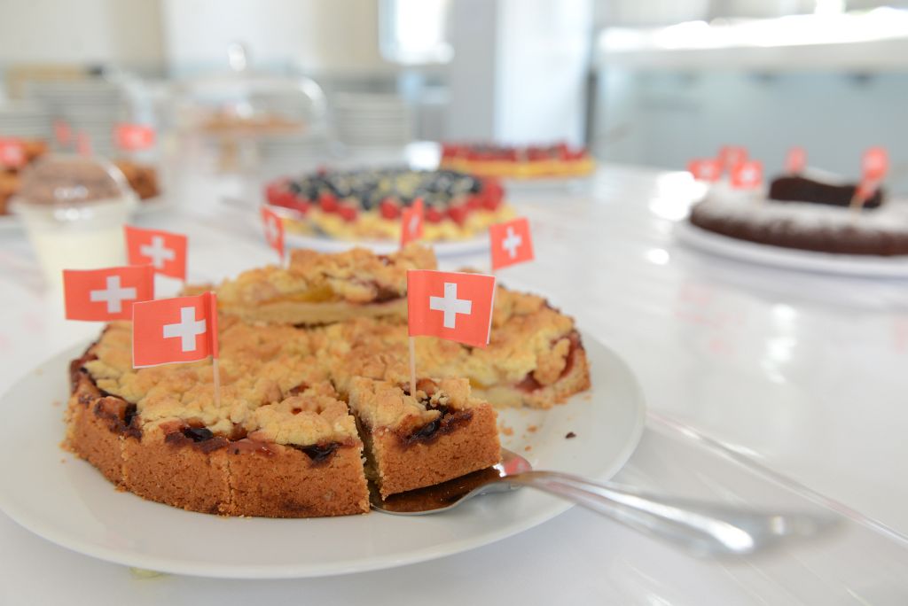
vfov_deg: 42.4
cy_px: 303
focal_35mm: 31
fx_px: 782
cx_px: 454
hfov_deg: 60.3
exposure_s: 1/125
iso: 800
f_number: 4
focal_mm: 31
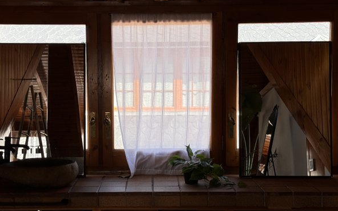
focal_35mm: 62
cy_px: 120
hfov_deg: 32.9
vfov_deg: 20.9
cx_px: 141
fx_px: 571
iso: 64
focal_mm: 6.76
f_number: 1.78
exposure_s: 1/430
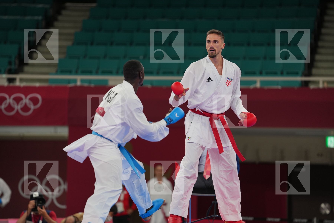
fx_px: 1855
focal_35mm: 200
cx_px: 167
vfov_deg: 6.9
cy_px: 112
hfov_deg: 10.3
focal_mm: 200
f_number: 2.8
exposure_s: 1/1000
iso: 500
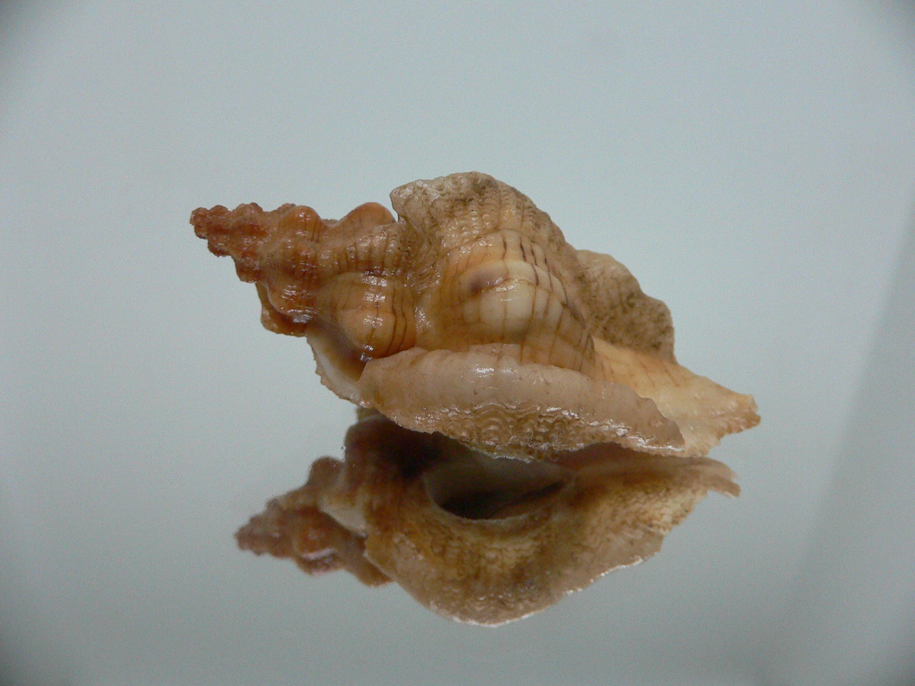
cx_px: 458
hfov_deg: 52.6
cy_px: 343
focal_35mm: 35
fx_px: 925
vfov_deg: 40.7
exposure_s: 1/50
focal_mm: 4.6
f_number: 2.8
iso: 200
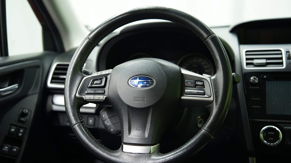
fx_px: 347
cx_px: 146
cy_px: 89
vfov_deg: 26.5
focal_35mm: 45
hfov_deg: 45.5
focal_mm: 42
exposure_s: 1/40
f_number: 2.8
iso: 1250
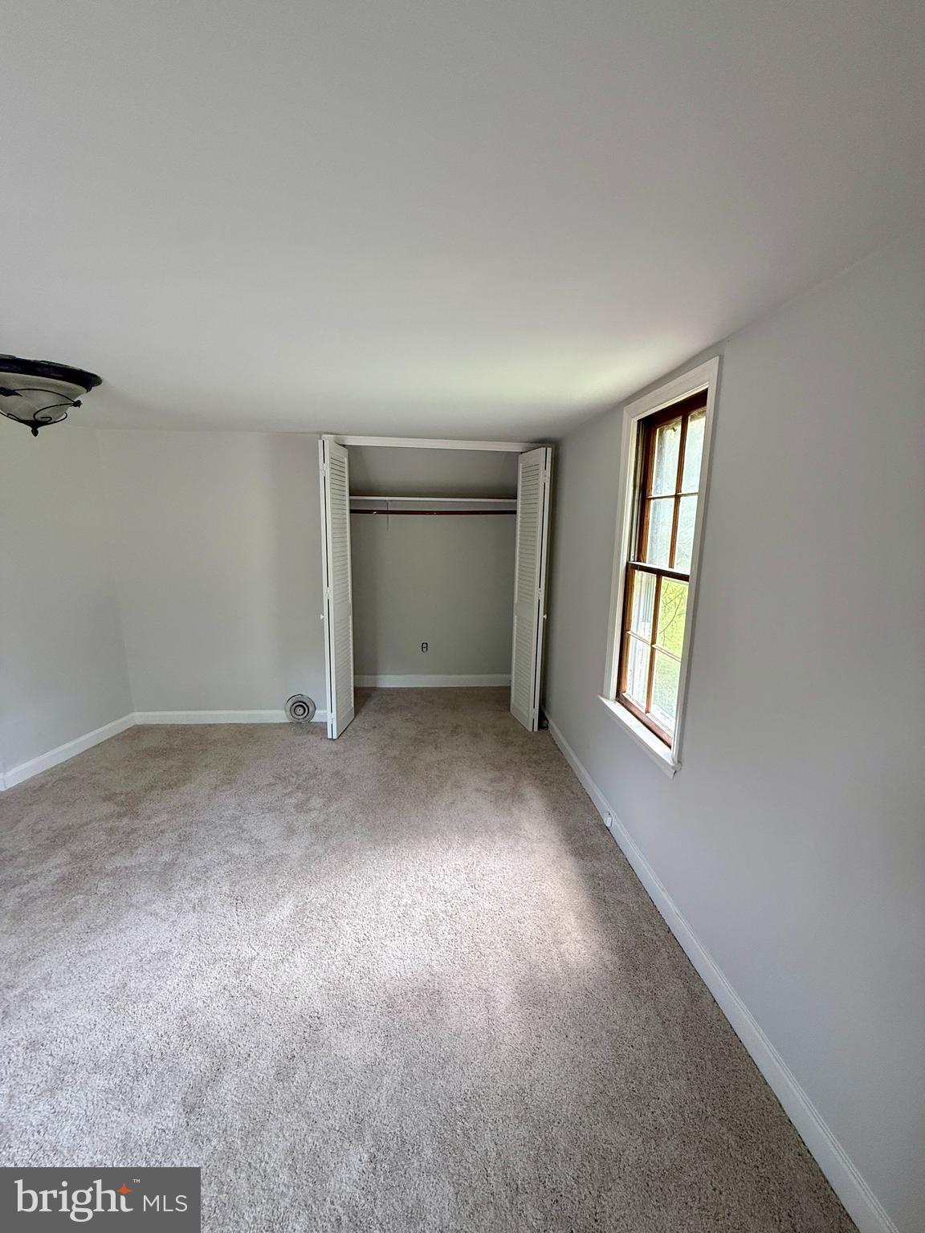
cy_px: 616
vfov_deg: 102.1
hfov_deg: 85.7
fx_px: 499
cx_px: 462
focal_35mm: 14
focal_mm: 2.22
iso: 250
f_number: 2.2
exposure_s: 1/99
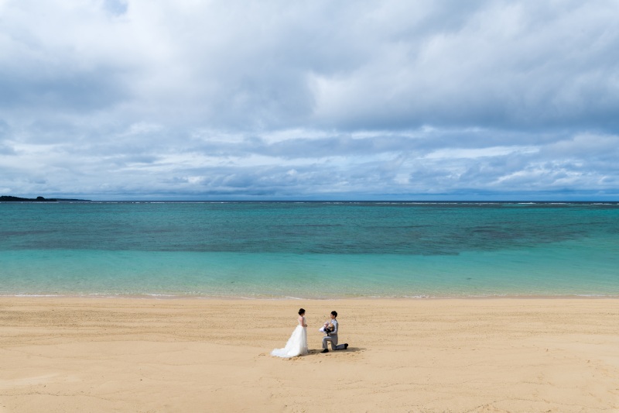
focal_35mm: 22
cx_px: 310
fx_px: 378
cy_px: 206
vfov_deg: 57.2
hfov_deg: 78.6
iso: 64
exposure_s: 1/250
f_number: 9
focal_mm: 22
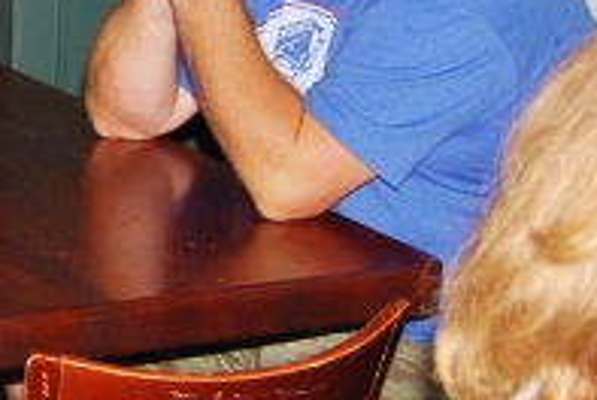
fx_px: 2425
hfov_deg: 13.2
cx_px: -315
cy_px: -18
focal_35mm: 146
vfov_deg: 9.4
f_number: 4.2
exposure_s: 1/60
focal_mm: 30
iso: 200
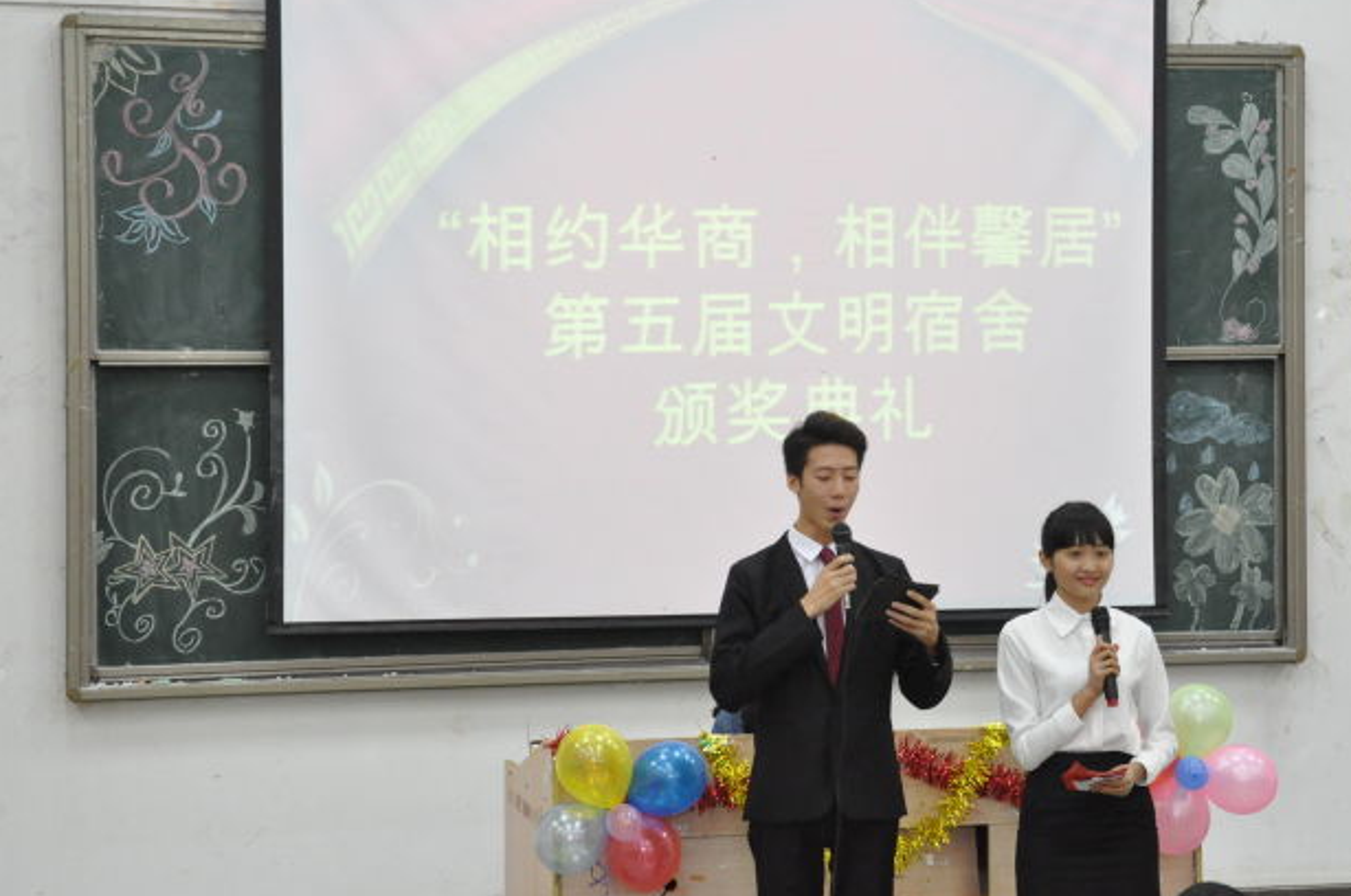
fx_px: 3072
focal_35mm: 82
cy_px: 359
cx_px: 804
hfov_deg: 24.8
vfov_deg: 16.6
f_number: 4.8
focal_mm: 42
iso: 2000
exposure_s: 1/40
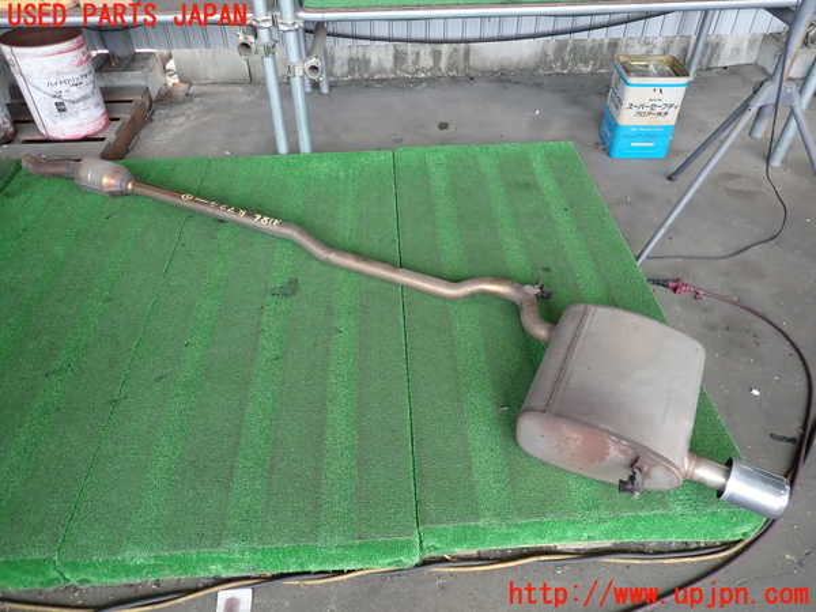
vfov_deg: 54.9
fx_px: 589
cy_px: 306
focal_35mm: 25
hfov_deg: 69.4
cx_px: 408
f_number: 2
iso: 125
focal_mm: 4.5
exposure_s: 1/60
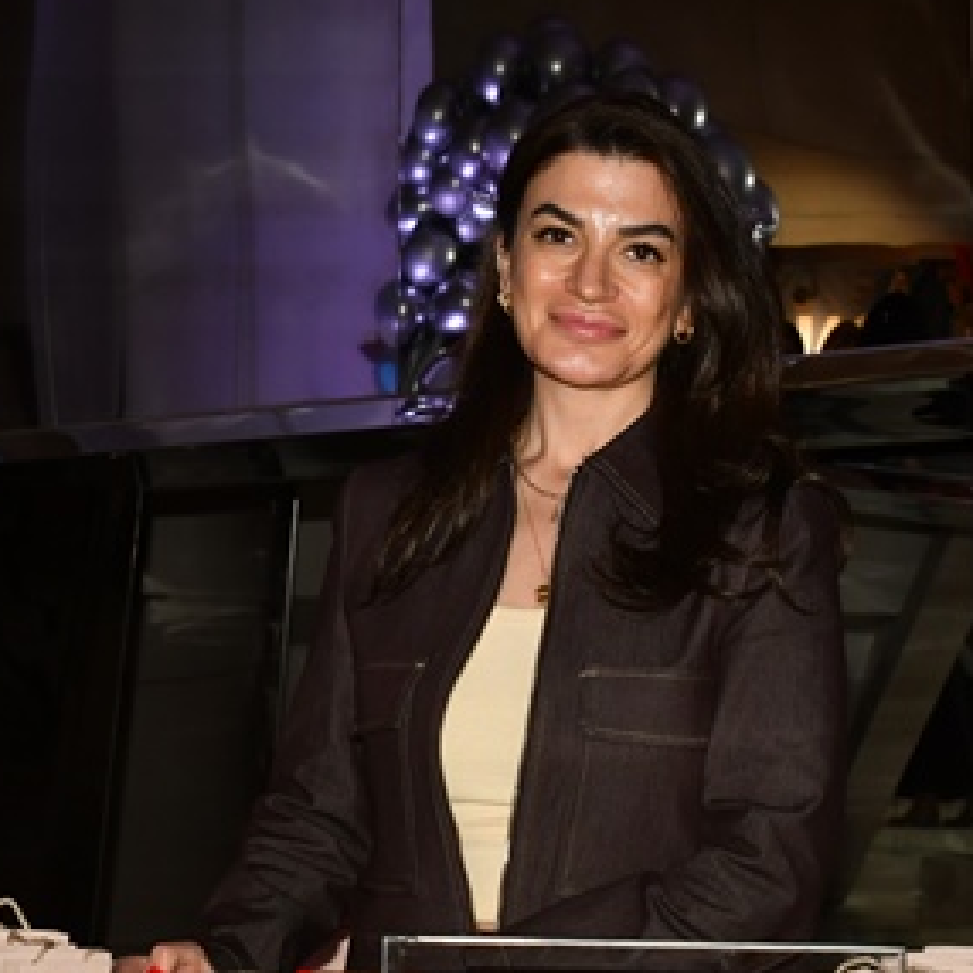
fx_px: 4261
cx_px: 602
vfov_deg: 13.0
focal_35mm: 134
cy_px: 532
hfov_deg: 13.0
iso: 640
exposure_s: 1/200
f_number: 7.1
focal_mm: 44
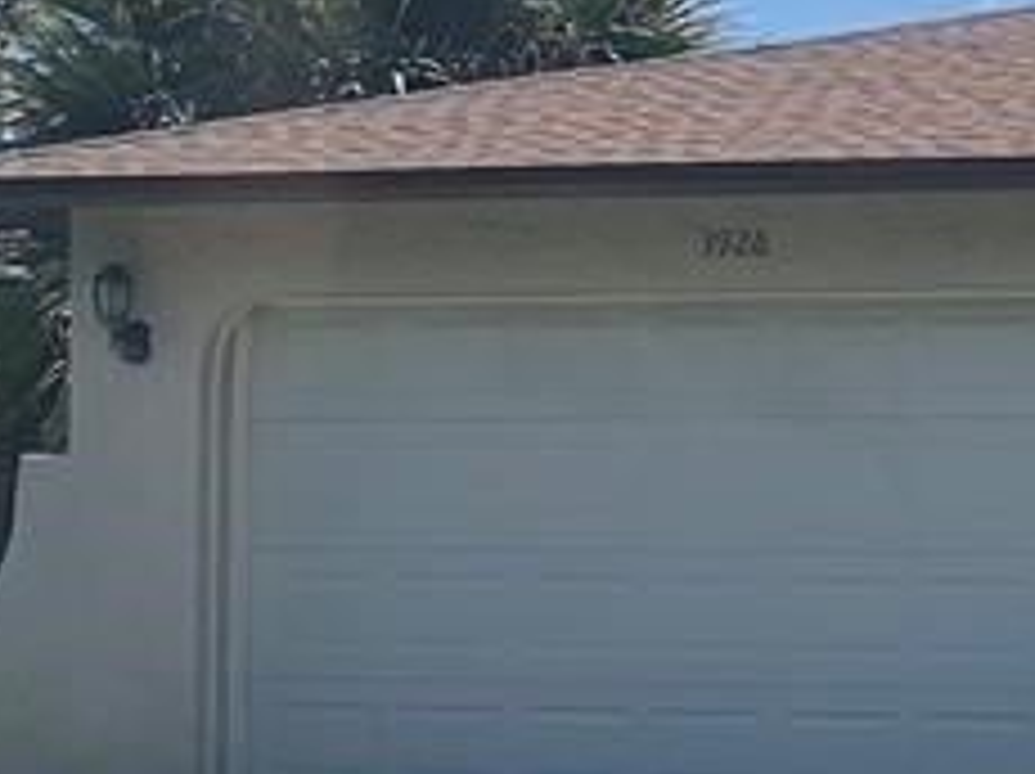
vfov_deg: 12.7
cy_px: 526
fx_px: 3465
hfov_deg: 14.3
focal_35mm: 116
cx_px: 2052
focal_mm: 4.25
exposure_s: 1/2915
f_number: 1.8
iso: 25
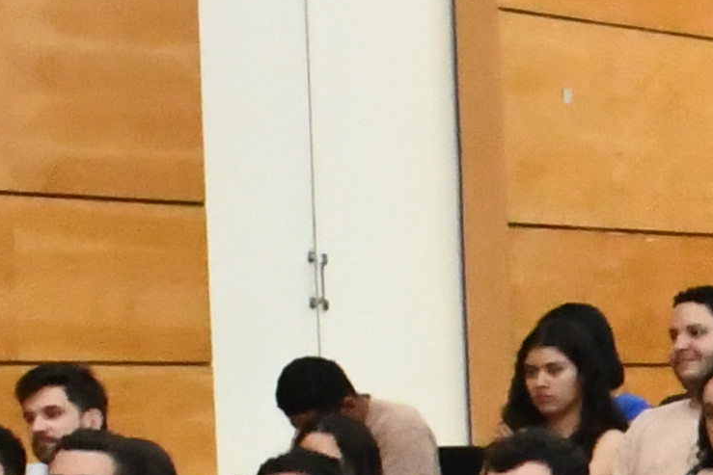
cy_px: 620
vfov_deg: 6.0
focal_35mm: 226
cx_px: 1539
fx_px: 4477
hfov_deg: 8.5
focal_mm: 20
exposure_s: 1/60
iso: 5000
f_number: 11
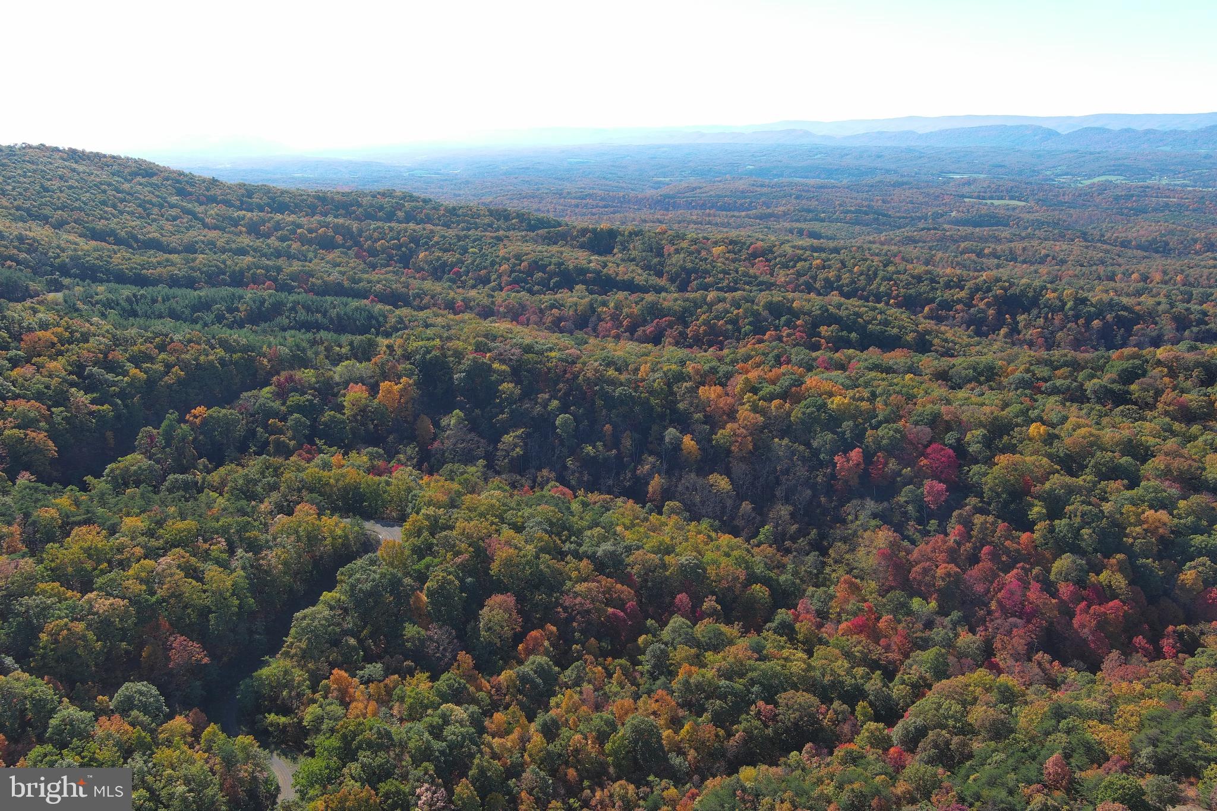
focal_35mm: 29
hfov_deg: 63.7
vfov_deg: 45.0
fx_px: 980
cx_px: 608
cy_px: 406
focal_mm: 10.57
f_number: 2.8
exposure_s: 1/578
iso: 100
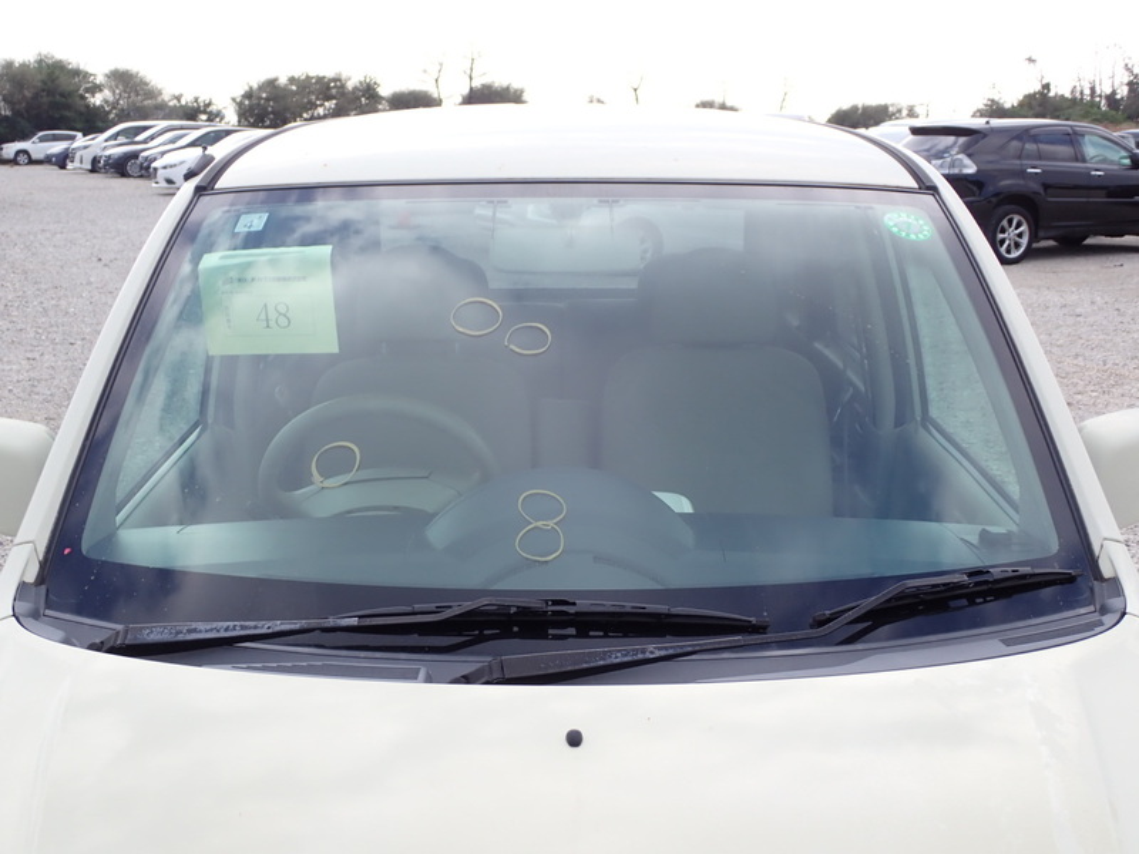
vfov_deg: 32.9
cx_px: 570
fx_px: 1448
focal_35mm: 44
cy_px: 427
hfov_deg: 42.9
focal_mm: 7.84
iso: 100
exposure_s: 1/320
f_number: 4
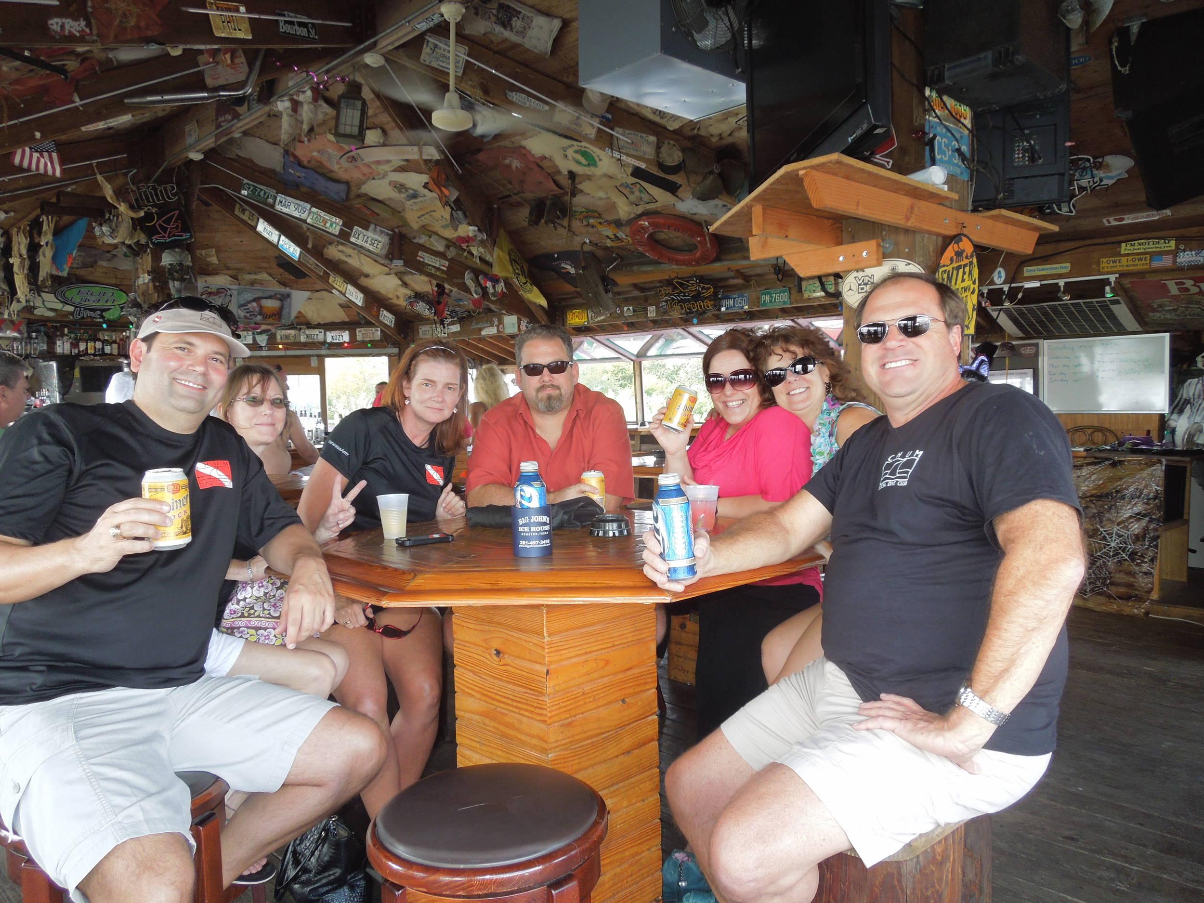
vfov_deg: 54.9
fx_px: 870
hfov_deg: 69.4
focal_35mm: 25
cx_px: 602
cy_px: 452
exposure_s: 1/40
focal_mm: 4.5
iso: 125
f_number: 3.3
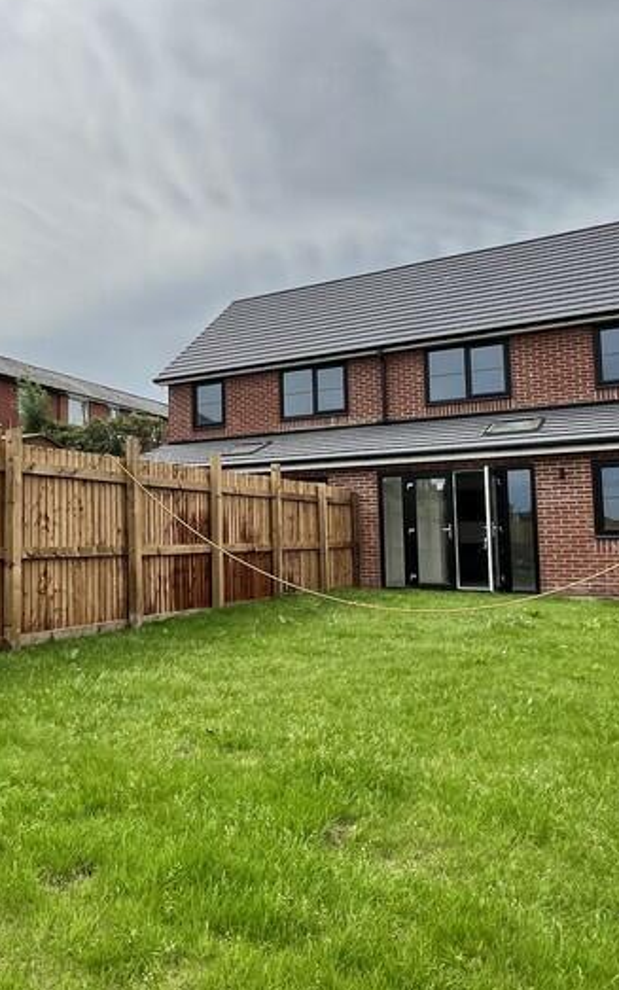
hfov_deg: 43.6
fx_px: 729
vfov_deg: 68.4
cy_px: 486
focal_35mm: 27
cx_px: 114
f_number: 1.8
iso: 32
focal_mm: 1.57
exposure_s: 1/2874
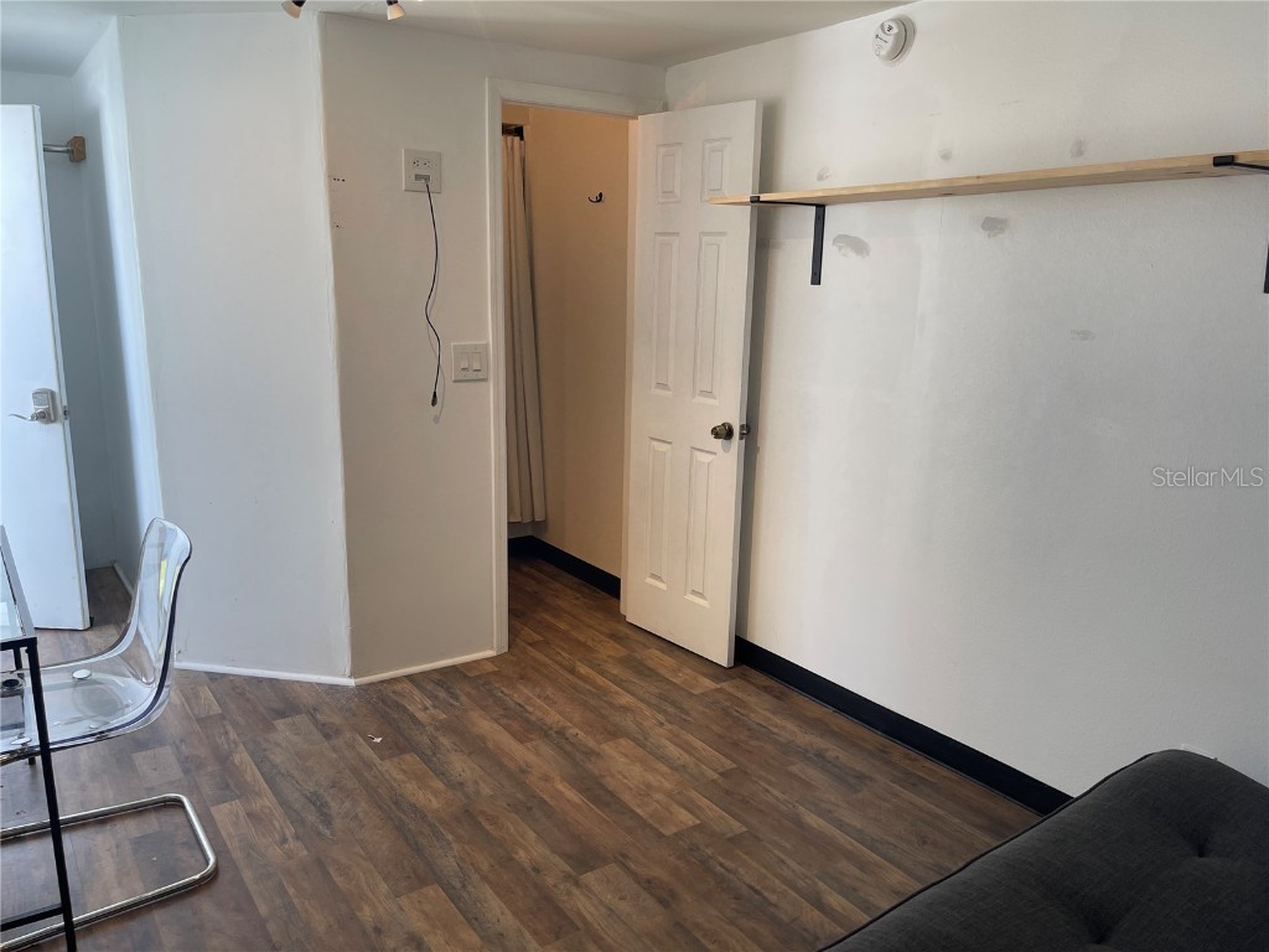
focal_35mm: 25
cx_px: 634
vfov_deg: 54.9
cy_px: 476
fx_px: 916
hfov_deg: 69.4
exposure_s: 1/120
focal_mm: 5.1
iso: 40
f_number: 1.6
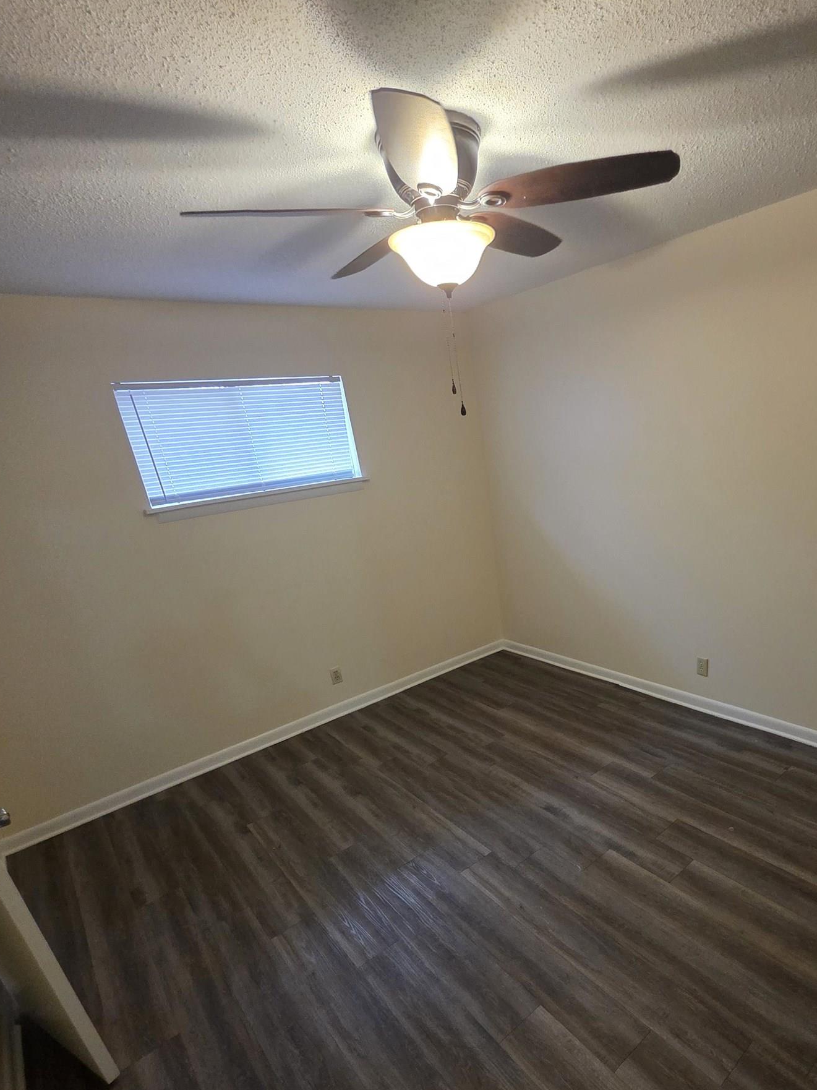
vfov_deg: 89.5
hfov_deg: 73.1
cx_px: 525
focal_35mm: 17
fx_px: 535
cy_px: 668
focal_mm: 2.2
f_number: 1.9
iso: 500
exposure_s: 1/100
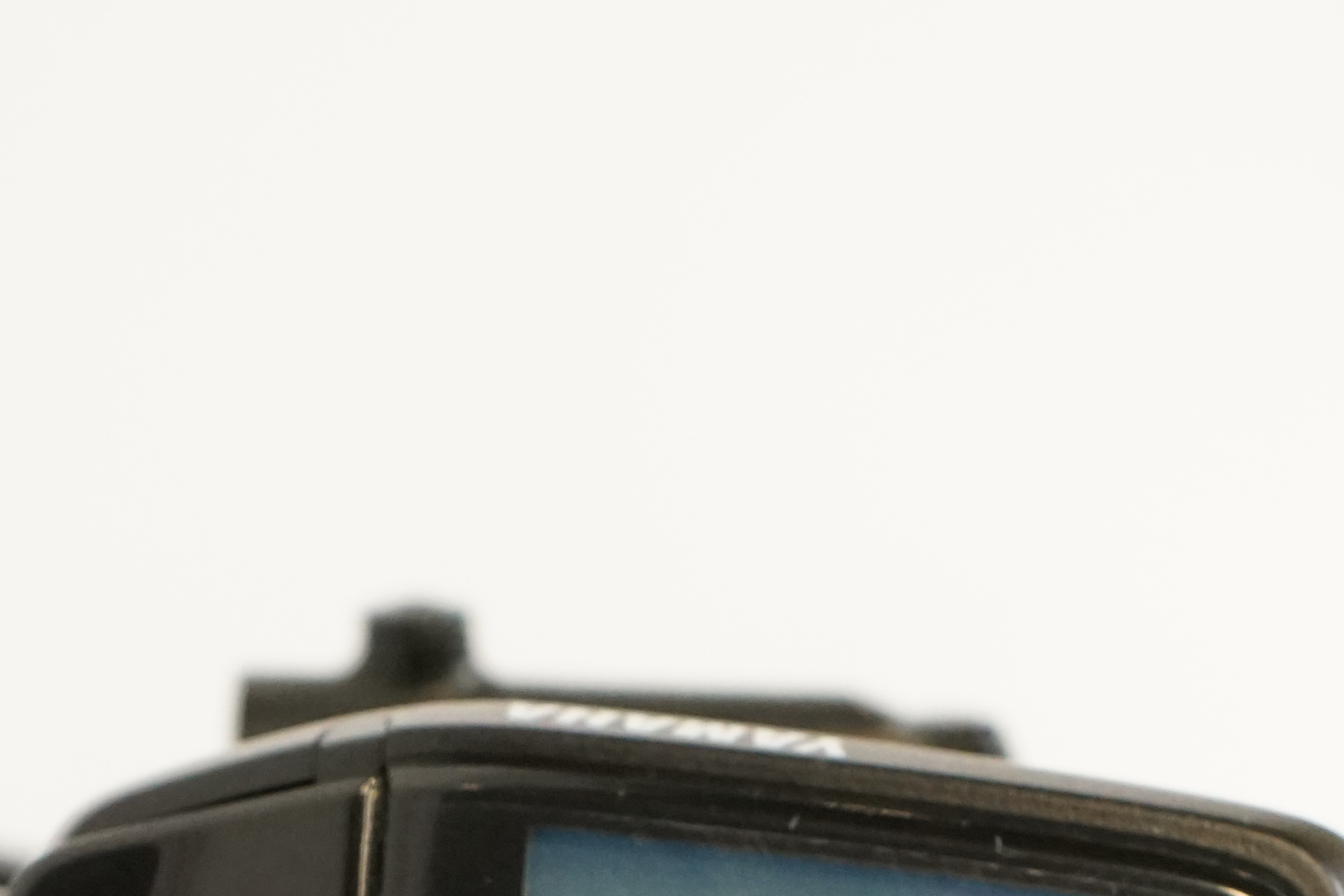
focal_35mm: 144
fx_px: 5375
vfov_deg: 9.4
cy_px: 1129
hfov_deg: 14.2
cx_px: 909
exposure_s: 1/200
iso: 3200
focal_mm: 48
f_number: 5.6
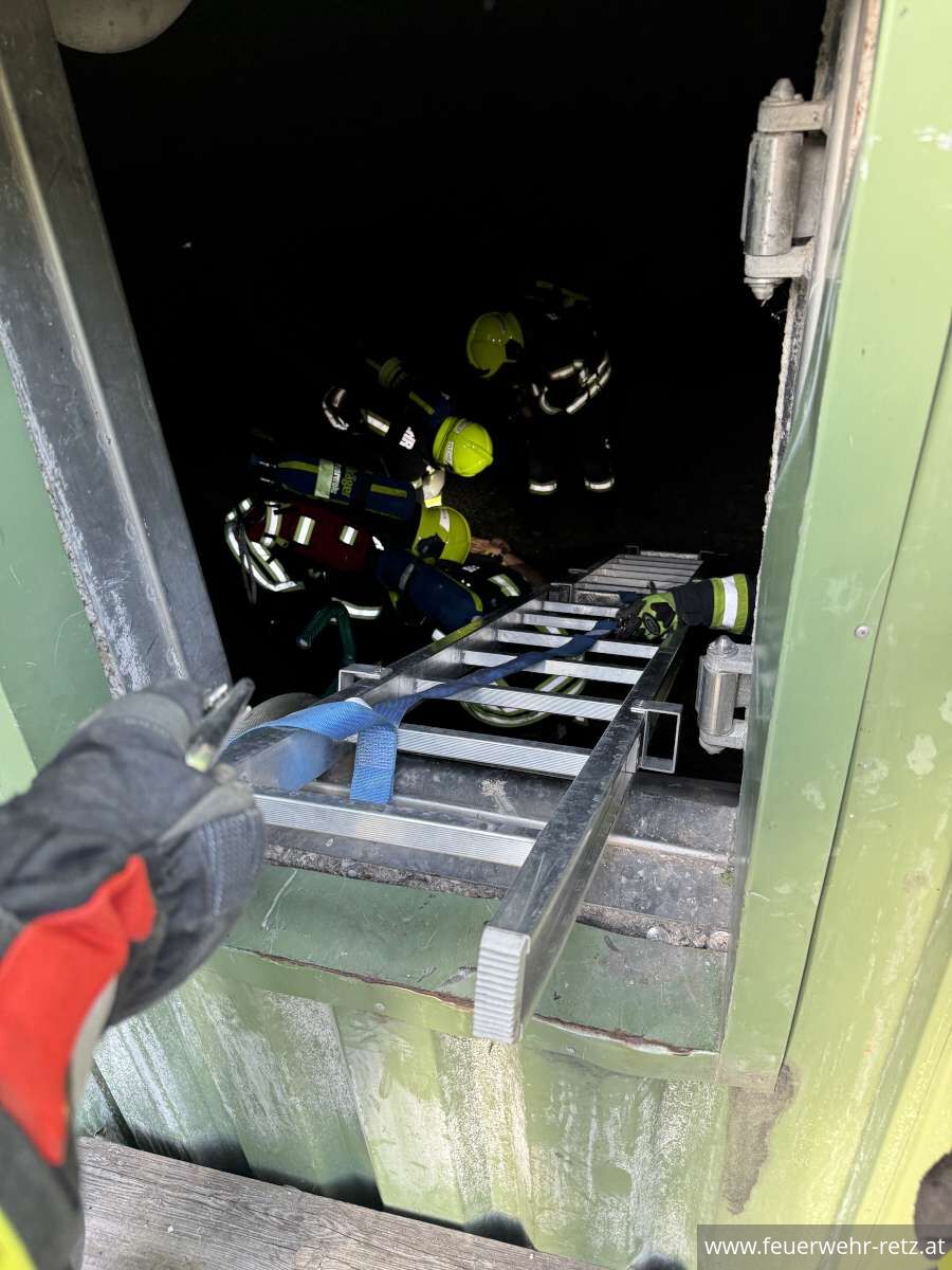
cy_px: 635
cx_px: 476
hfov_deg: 56.8
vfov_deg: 71.6
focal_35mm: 24
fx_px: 880
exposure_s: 1/80
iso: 200
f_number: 1.78
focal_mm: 6.76
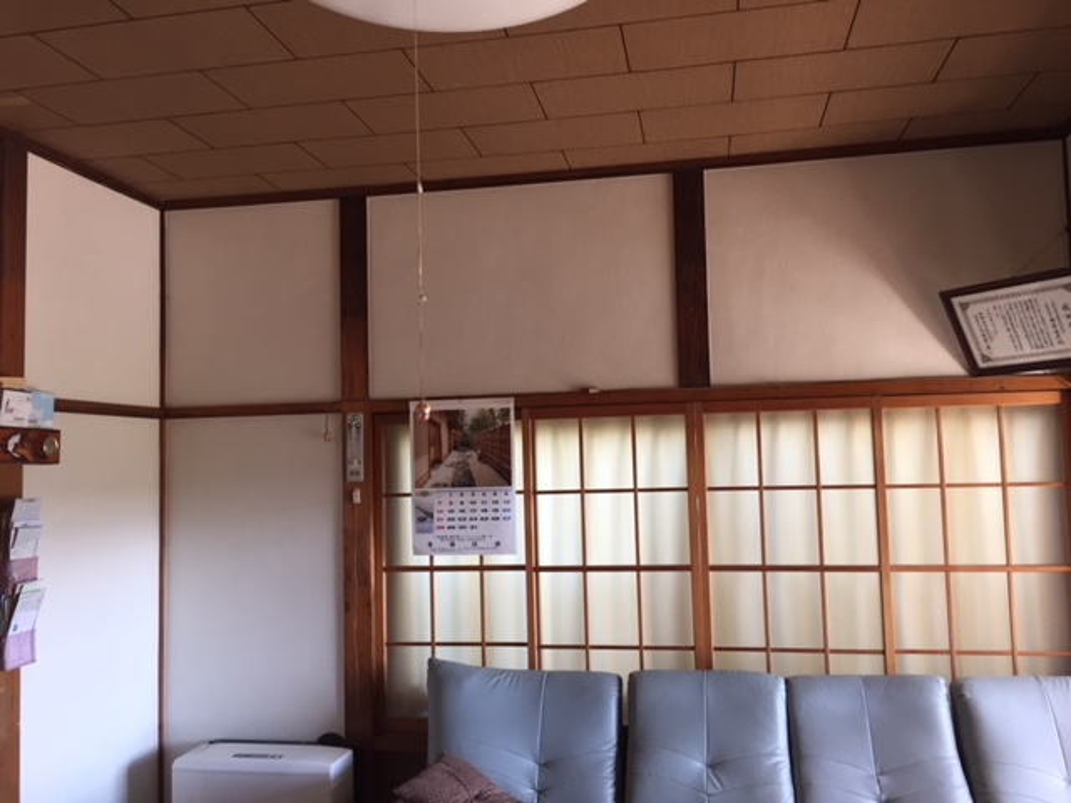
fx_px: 897
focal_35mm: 29
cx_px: 536
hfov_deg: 61.7
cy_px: 402
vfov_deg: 48.2
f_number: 2.2
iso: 80
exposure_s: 1/30
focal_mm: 4.15
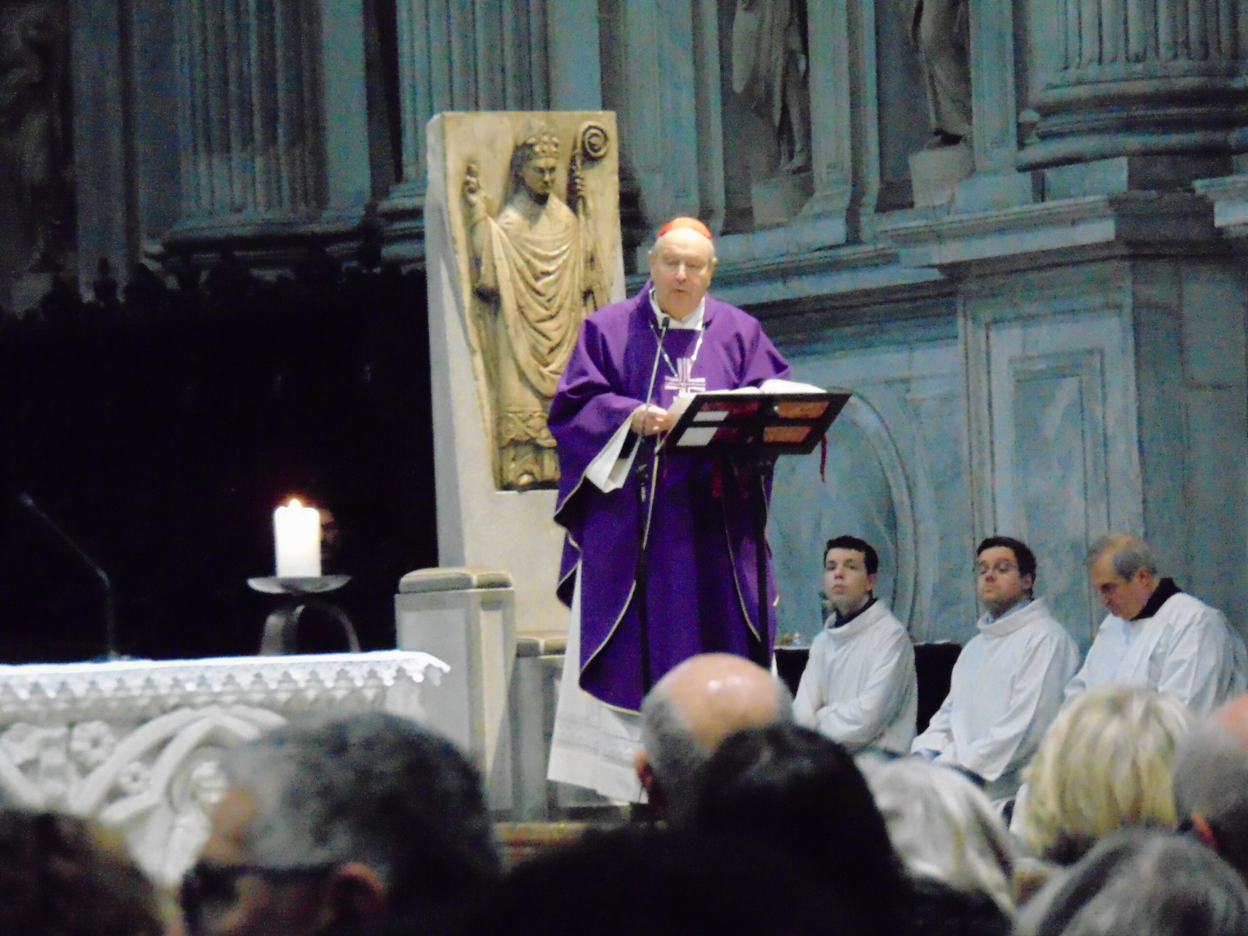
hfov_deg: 7.9
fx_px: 9013
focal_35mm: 250
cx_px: 624
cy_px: 468
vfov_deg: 5.9
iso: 1600
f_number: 4.1
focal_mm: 44.9
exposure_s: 1/20
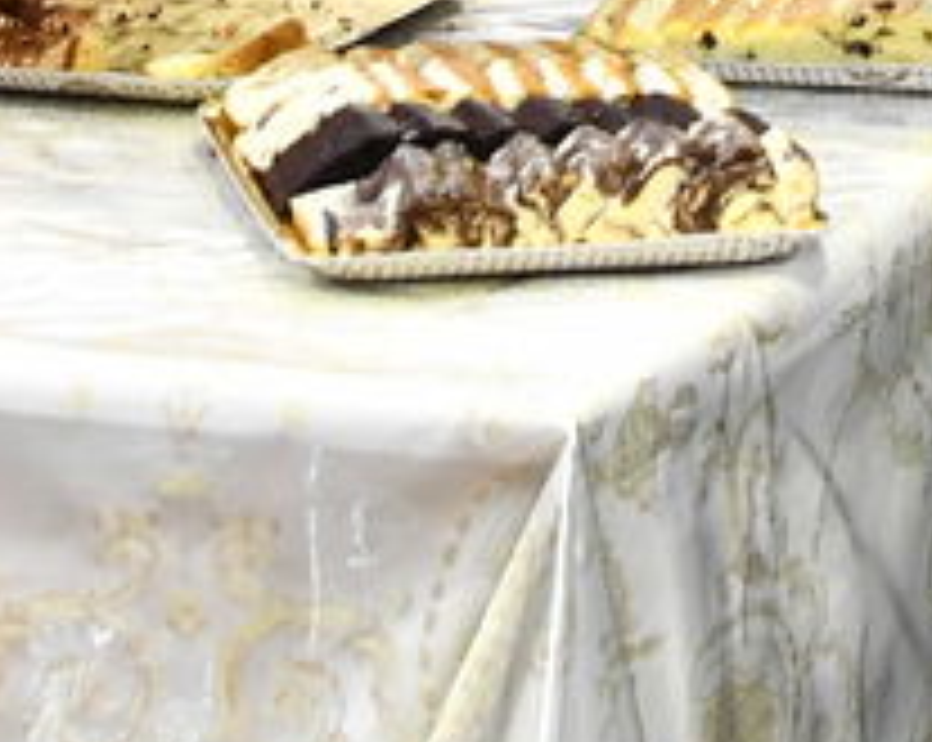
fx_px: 8401
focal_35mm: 305
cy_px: -983
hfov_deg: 6.3
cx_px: 1409
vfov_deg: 4.9
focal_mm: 48
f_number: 5.6
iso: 1250
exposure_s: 1/160
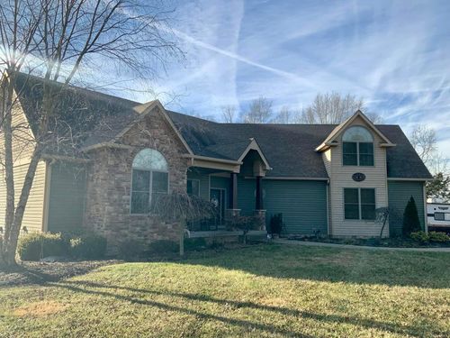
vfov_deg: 48.2
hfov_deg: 61.7
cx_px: 225
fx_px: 377
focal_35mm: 29
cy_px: 169
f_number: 1.8
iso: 16
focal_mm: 3
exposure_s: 1/1626
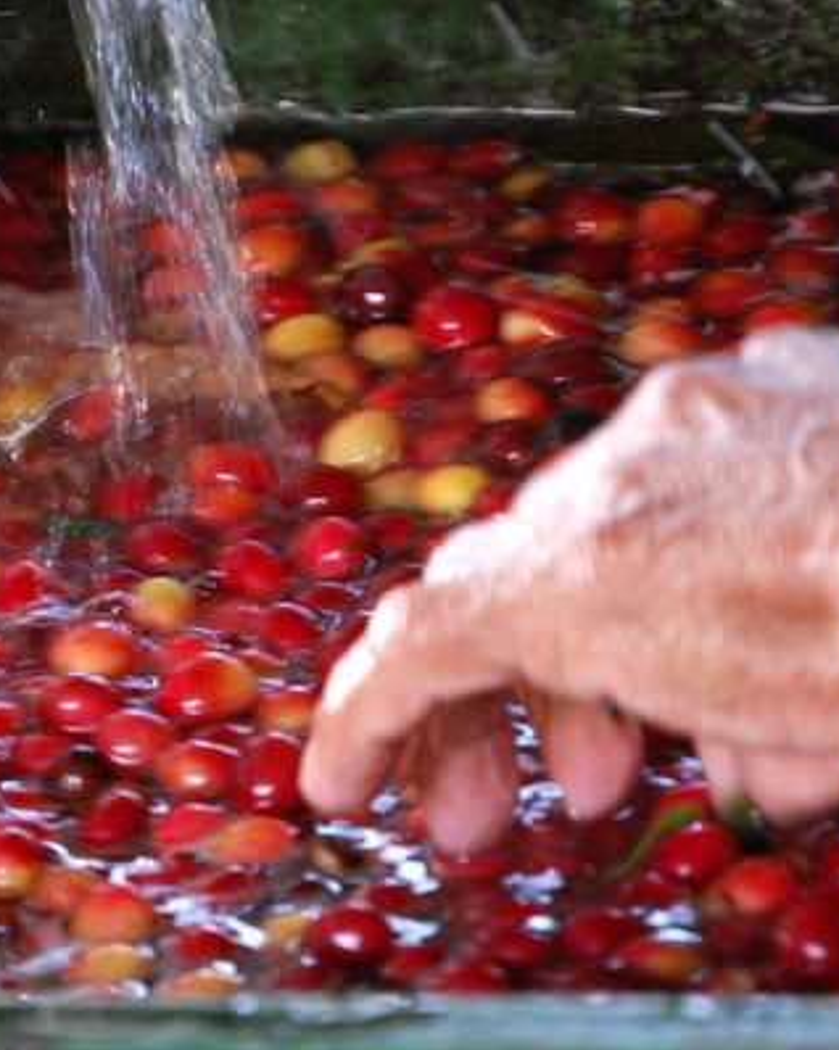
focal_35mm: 561
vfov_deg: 3.5
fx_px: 17433
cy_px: 516
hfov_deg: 2.8
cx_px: 195
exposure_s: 1/40
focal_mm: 155
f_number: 5.3
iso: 800
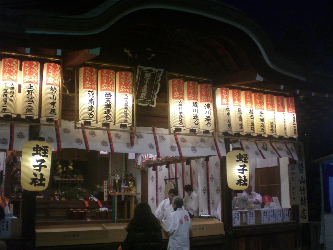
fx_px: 366
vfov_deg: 37.7
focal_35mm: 38
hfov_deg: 49.0
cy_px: 125
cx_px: 166
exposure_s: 1/50
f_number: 3.1
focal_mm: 6.3
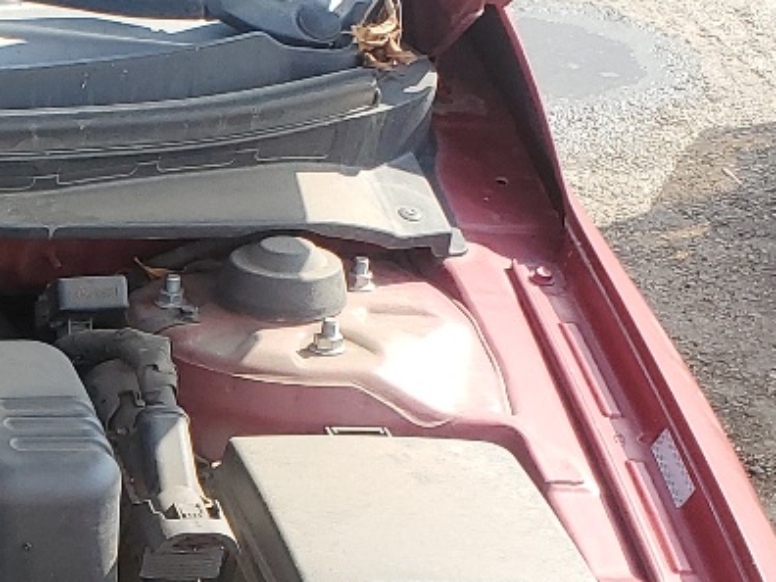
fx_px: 2354
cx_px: -664
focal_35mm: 105
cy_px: 578
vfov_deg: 13.9
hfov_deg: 15.7
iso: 50
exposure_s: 1/417
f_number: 1.5
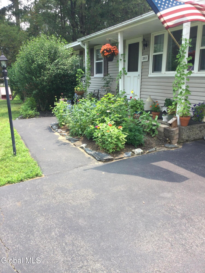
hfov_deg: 45.4
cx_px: 102
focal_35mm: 31
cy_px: 136
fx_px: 245
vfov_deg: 58.4
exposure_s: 1/286
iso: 25
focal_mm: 3.3
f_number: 2.4
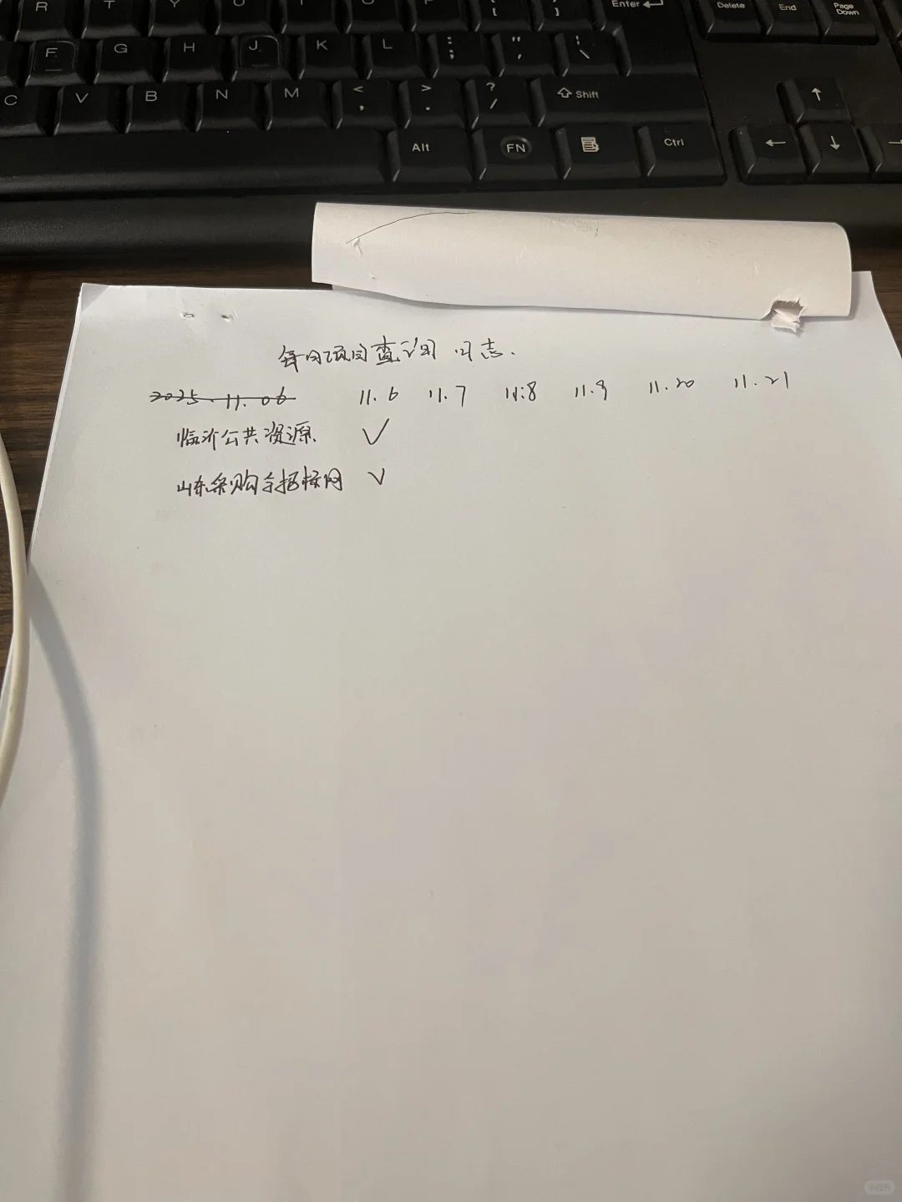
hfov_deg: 53.1
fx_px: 903
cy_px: 601
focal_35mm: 26
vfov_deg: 67.3
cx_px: 451
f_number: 1.6
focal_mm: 5.1
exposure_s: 1/50
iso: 80
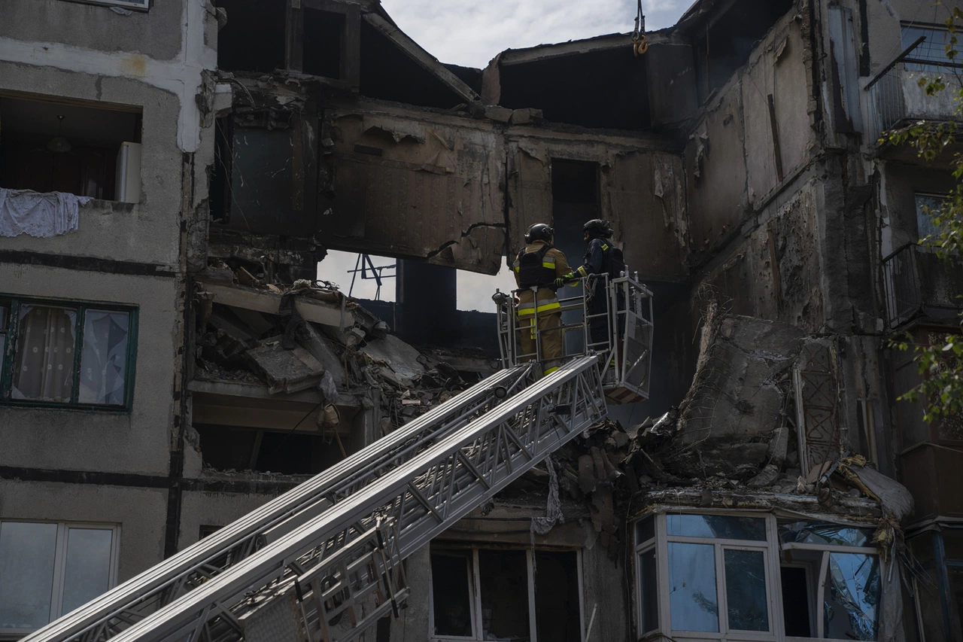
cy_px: 321
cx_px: 482
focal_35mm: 70
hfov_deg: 28.8
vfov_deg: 19.5
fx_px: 1872
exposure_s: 1/5000
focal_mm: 70
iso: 320
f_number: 4
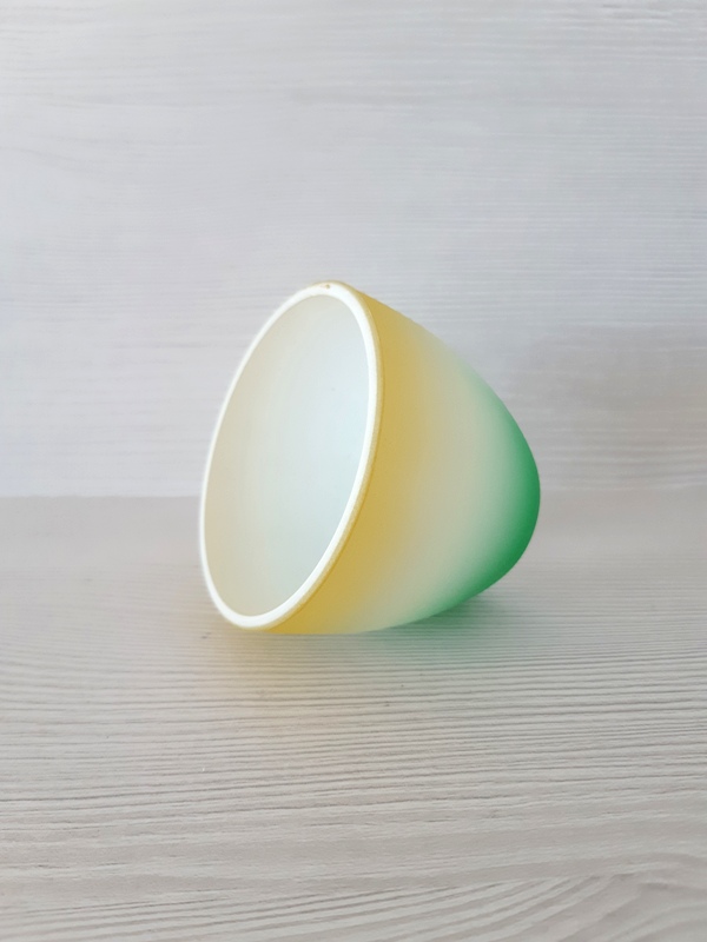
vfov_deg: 67.3
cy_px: 471
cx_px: 354
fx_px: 708
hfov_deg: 53.1
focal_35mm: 26
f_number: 1.7
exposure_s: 1/100
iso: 80
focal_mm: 3.93
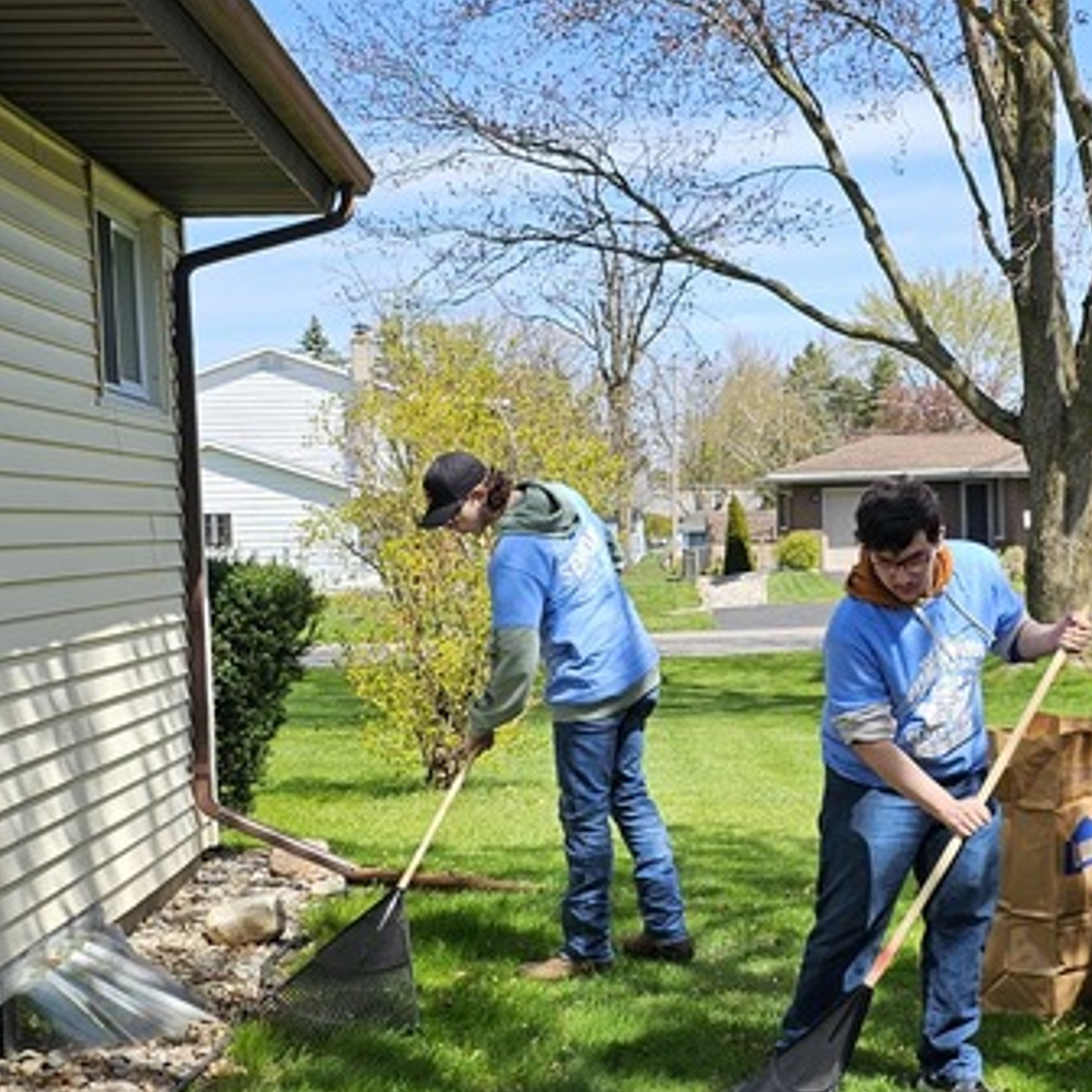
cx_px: 777
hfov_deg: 27.5
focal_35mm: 62
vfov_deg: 27.6
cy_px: 696
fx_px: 2213
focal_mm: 6.3
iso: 10
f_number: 1.7
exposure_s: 1/501
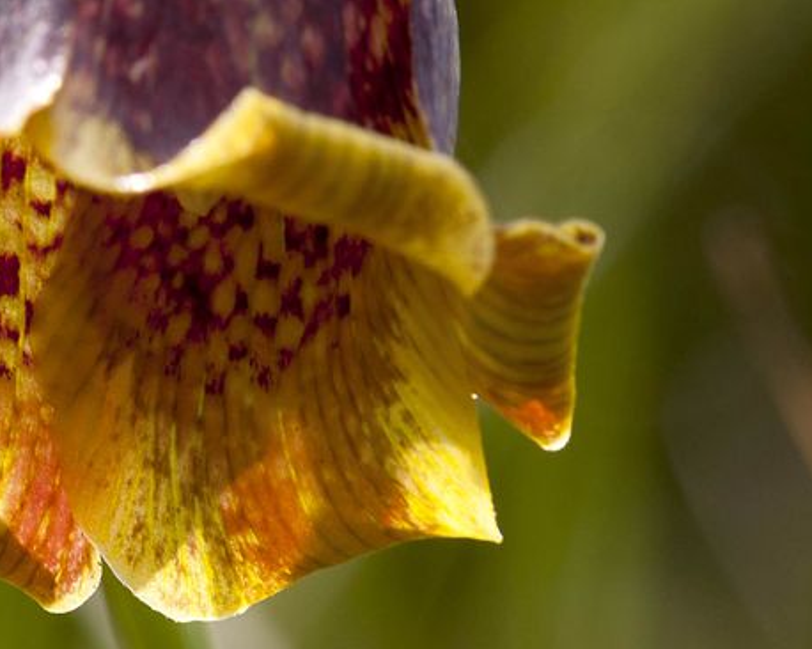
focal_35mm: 484
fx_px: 11615
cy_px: 340
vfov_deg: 3.2
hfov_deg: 4.0
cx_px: 103
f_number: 10
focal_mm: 105
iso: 200
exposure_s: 1/125
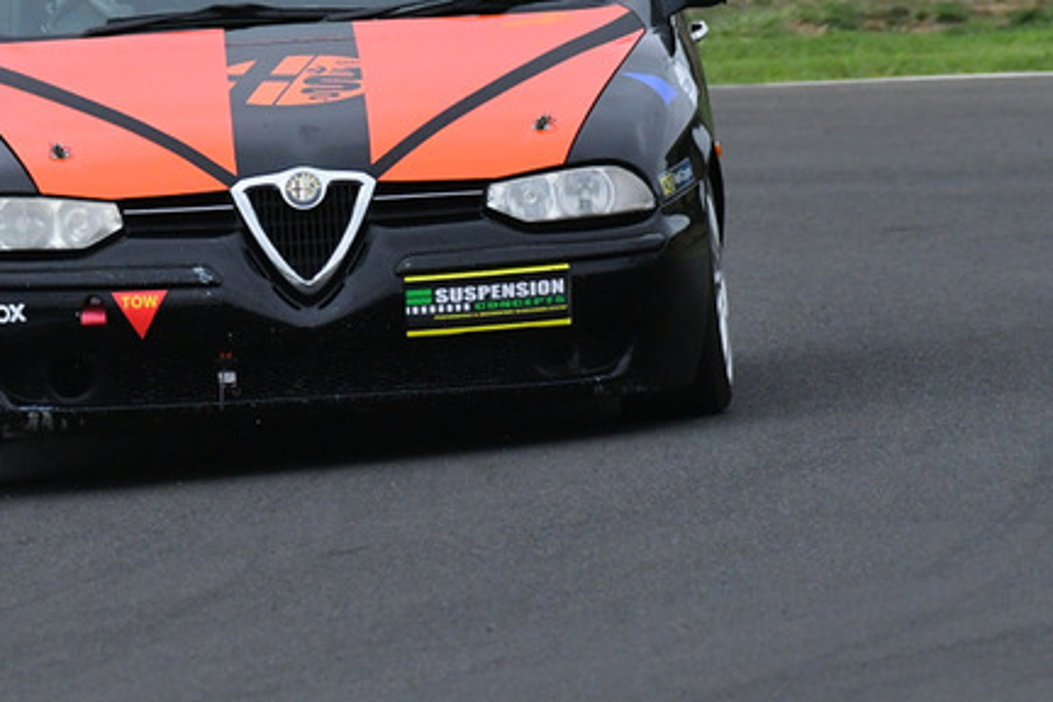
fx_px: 36589
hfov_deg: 1.6
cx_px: 166
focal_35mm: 1251
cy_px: 122
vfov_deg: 1.1
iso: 2500
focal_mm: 450
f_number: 10
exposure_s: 1/640
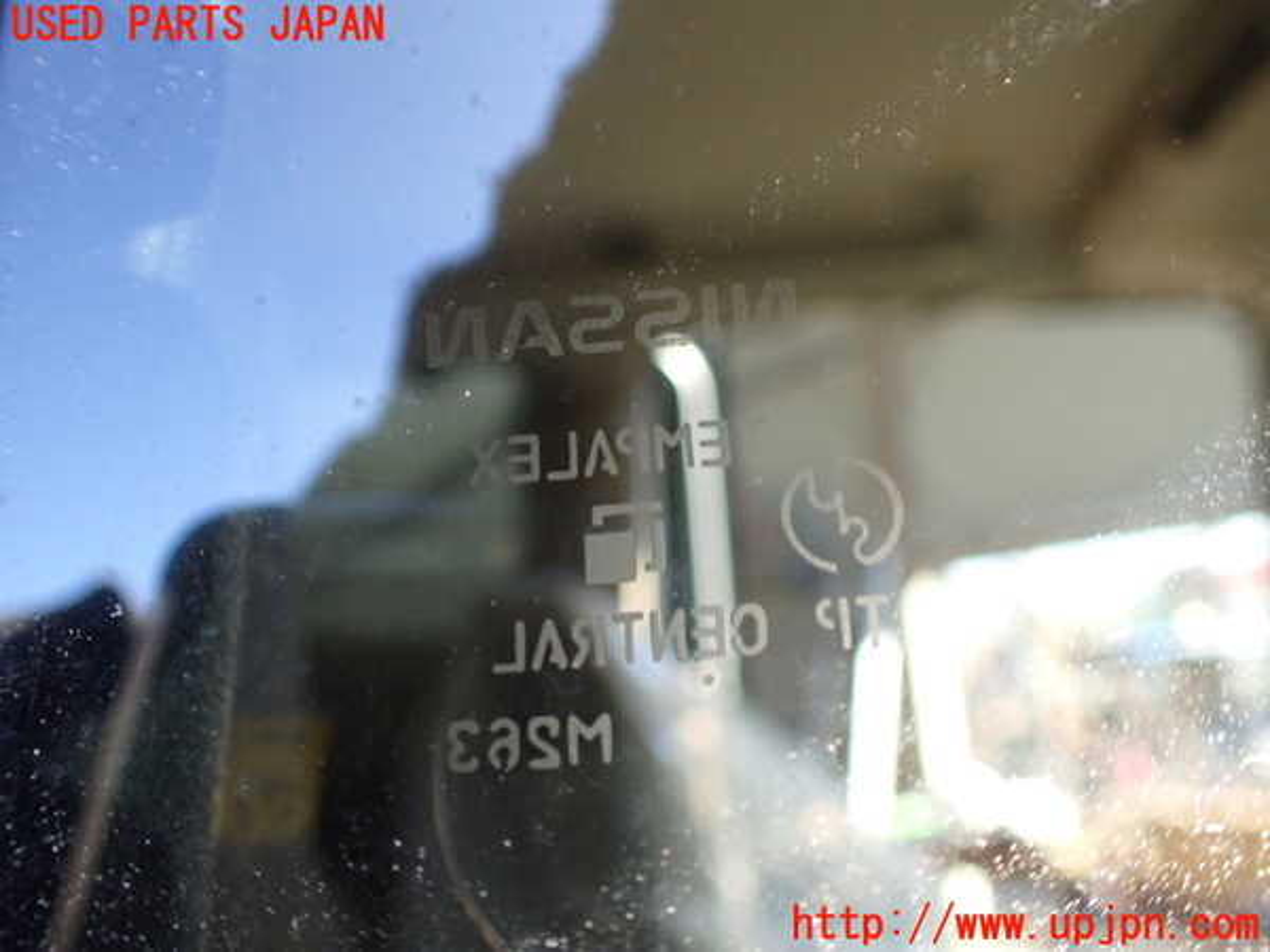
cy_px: 476
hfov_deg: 60.0
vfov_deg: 46.8
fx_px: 1101
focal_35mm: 30
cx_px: 635
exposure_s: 1/125
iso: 320
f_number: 2.3
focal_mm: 5.4
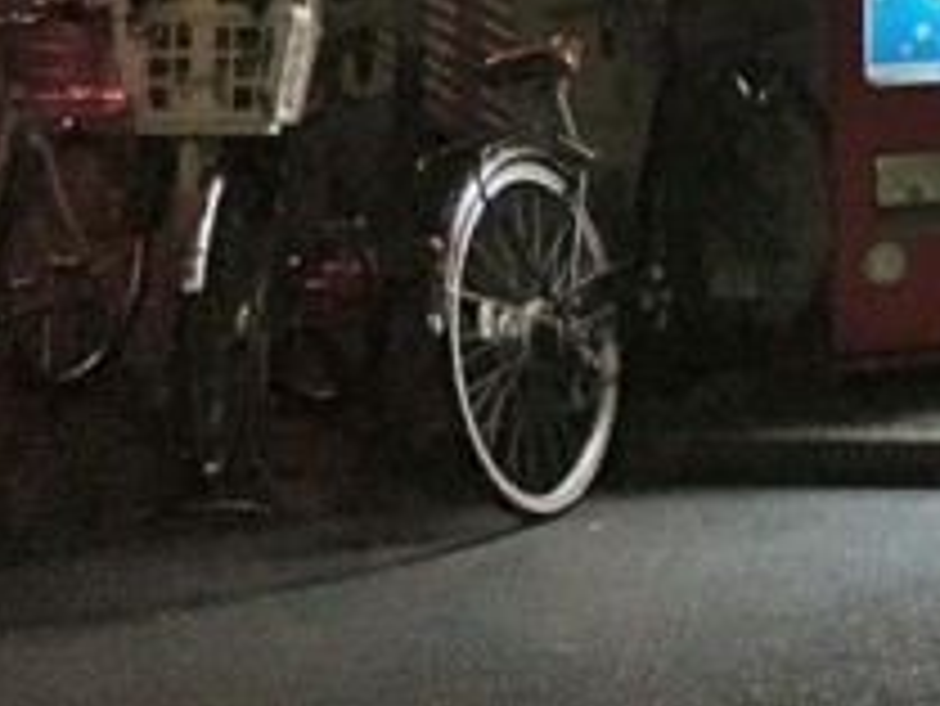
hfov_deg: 15.2
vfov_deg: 12.5
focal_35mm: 111
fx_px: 3016
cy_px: -459
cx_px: 1709
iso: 200
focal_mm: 4.15
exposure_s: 1/15
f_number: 2.2
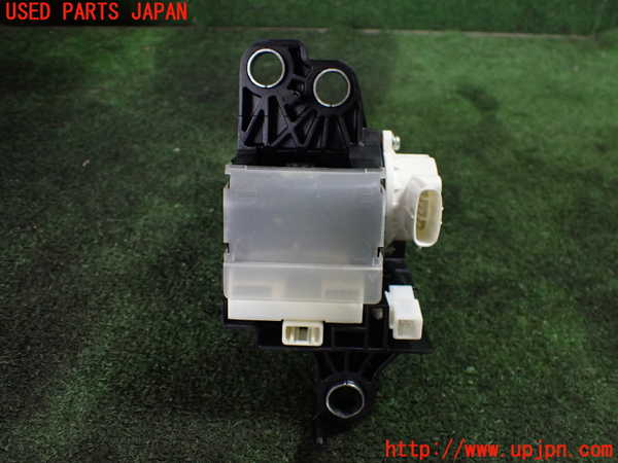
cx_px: 309
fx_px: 536
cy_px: 232
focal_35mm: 30
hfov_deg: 60.0
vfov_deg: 46.8
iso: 500
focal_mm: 5.4
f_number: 2.3
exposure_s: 1/125
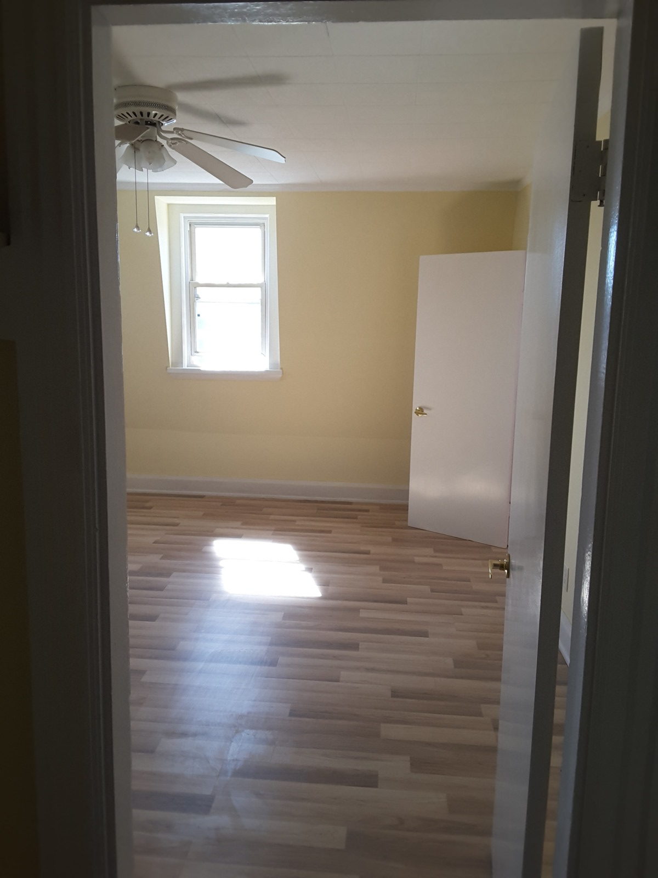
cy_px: 439
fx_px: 786
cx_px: 329
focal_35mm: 31
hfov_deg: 45.4
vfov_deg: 58.4
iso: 80
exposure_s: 1/120
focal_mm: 2.9
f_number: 1.9
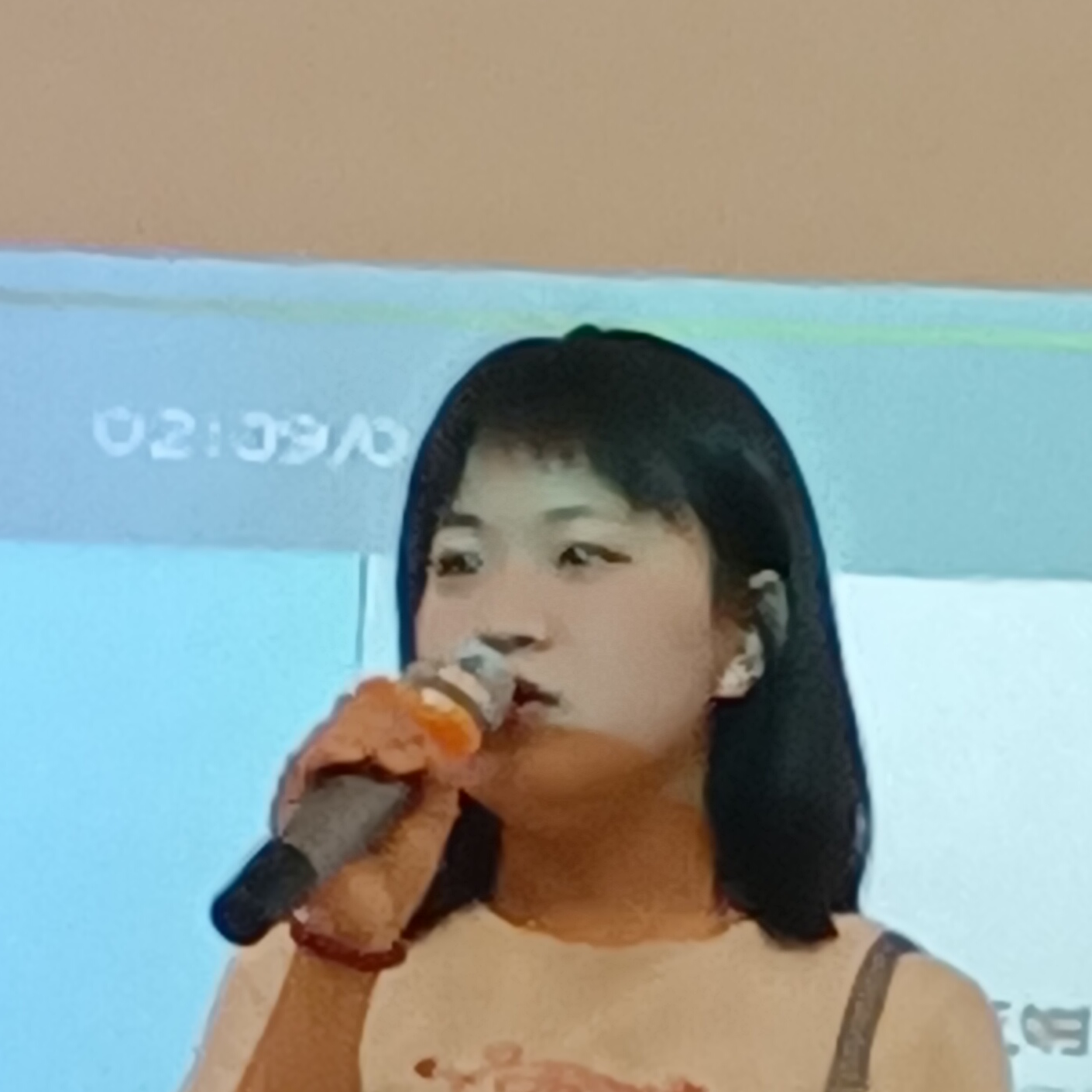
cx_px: 607
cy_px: 1052
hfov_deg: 5.7
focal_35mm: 306
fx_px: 10921
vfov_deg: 5.7
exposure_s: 1/50
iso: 612
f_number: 1.8
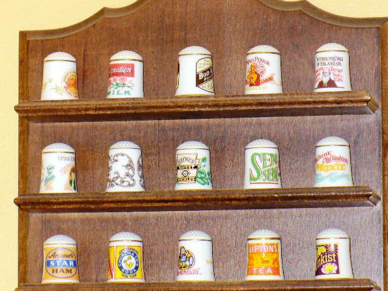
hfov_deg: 8.0
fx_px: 2757
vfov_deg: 6.0
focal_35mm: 246
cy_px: 146
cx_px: 194
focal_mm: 32.5
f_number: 4.4
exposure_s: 1/30
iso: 200
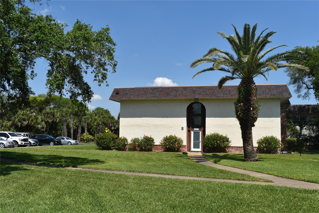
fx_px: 292
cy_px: 106
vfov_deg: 40.0
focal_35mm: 33
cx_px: 160
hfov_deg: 57.2
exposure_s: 1/320
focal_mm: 22
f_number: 9
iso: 100
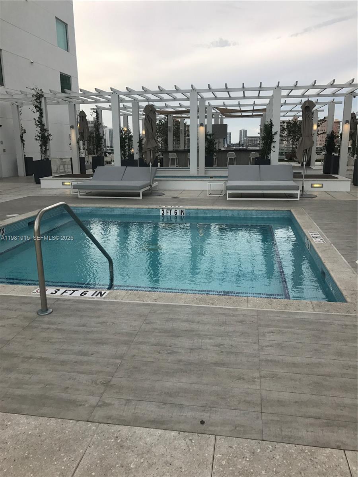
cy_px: 238
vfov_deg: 63.4
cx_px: 179
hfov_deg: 49.7
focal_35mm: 28
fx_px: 386
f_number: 1.8
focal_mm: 3.99
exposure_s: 1/512
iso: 20
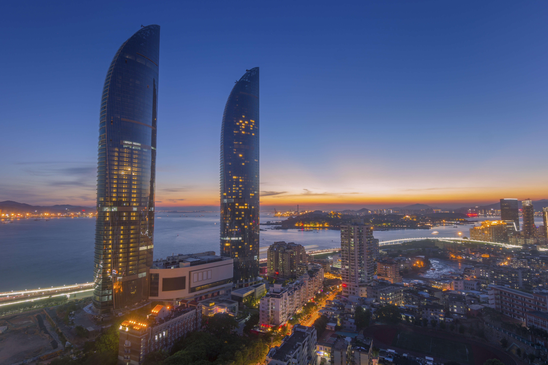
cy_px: 182
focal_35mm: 18
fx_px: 274
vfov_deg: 67.4
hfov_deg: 90.0
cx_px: 274
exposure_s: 8
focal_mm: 12
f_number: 8
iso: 100
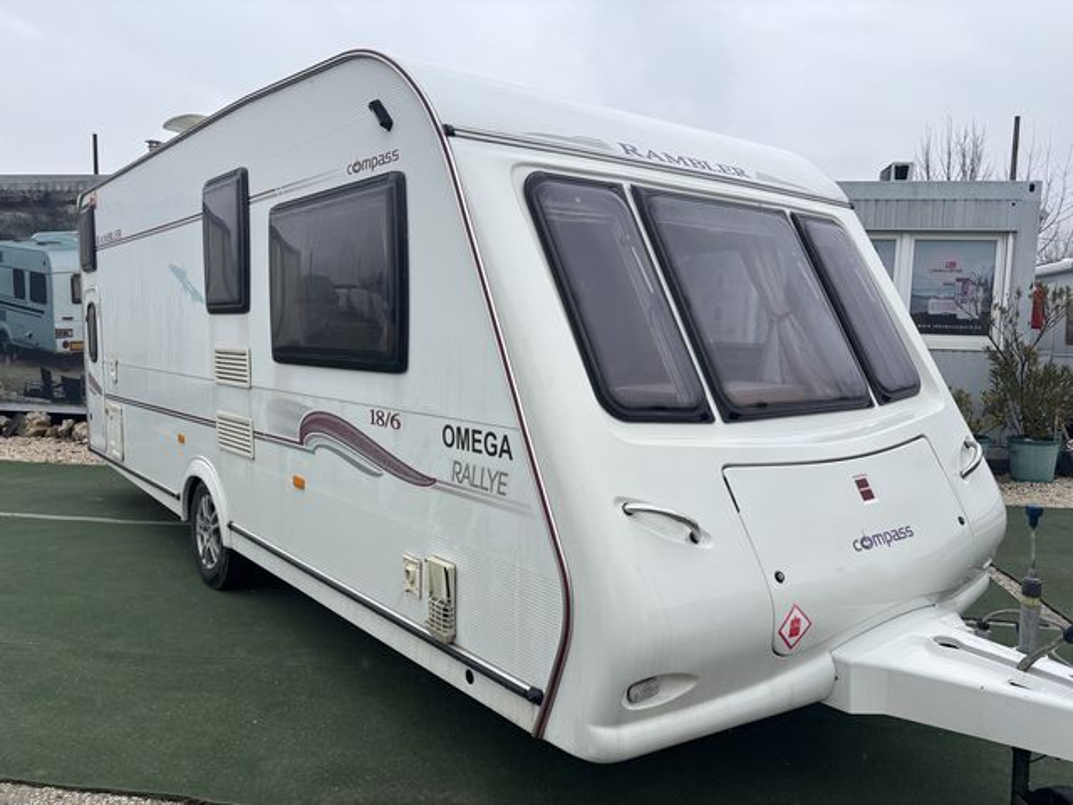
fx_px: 806
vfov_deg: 53.1
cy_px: 402
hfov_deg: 67.3
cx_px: 536
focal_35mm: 26
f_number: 1.6
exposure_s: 1/865
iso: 50
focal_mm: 5.96
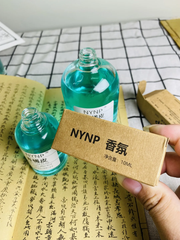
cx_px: 90
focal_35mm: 26
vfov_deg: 67.3
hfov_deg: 53.1
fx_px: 180
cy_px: 120
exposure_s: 1/262
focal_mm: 4.25
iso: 32
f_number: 1.8
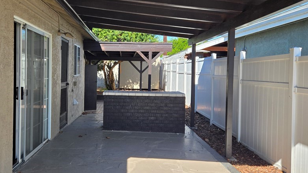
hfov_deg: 59.4
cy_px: 75
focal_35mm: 33
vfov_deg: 35.5
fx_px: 269
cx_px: 139
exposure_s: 1/1946
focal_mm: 5.4
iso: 80
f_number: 1.8
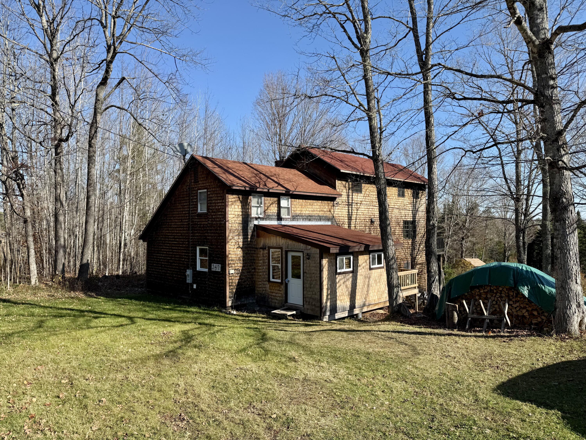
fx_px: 406
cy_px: 220
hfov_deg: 71.6
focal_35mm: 24
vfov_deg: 56.8
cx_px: 293
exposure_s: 1/2703
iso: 80
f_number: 1.78
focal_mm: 6.76
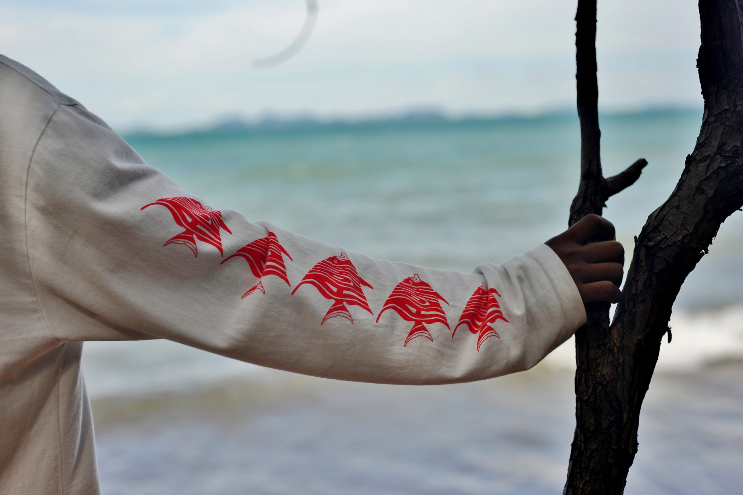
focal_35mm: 50
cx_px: 372
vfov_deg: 27.0
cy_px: 248
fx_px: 1031
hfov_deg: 39.6
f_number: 3.5
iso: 200
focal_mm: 50
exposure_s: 1/2000
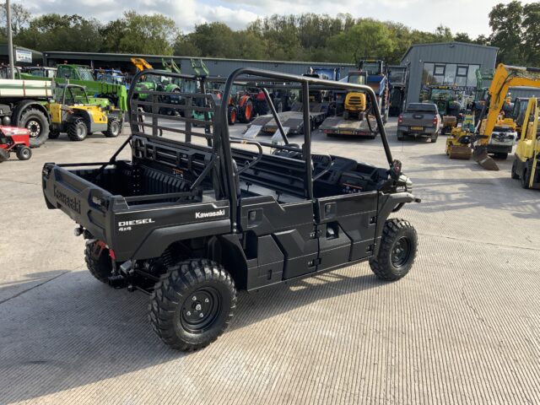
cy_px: 202
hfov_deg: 61.7
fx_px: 452
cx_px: 270
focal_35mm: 29
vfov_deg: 48.2
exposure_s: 1/719
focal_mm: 3
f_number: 1.8
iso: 16
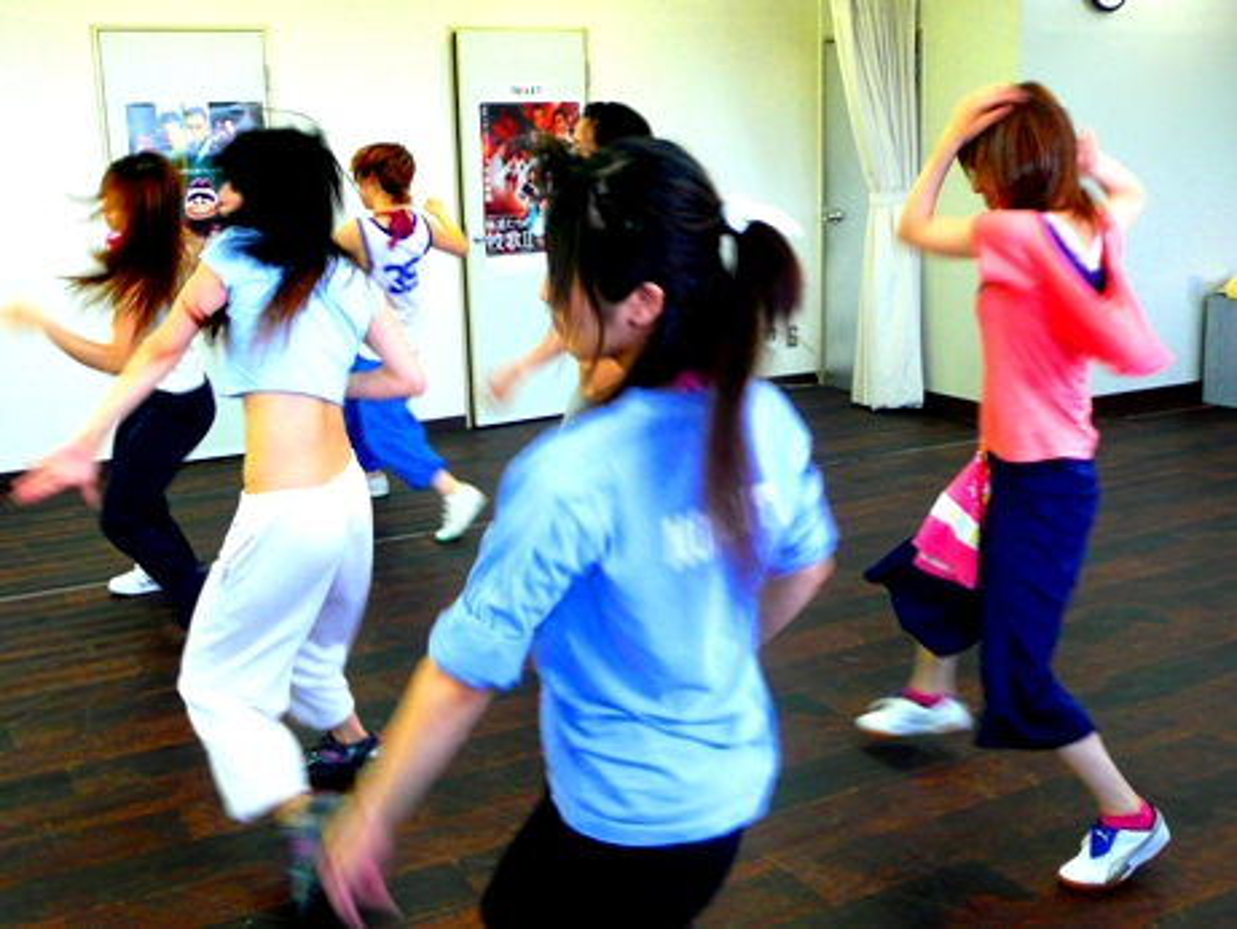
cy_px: 464
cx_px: 618
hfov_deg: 43.8
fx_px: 1537
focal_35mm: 43
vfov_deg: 33.6
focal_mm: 7
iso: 200
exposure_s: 1/30
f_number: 4
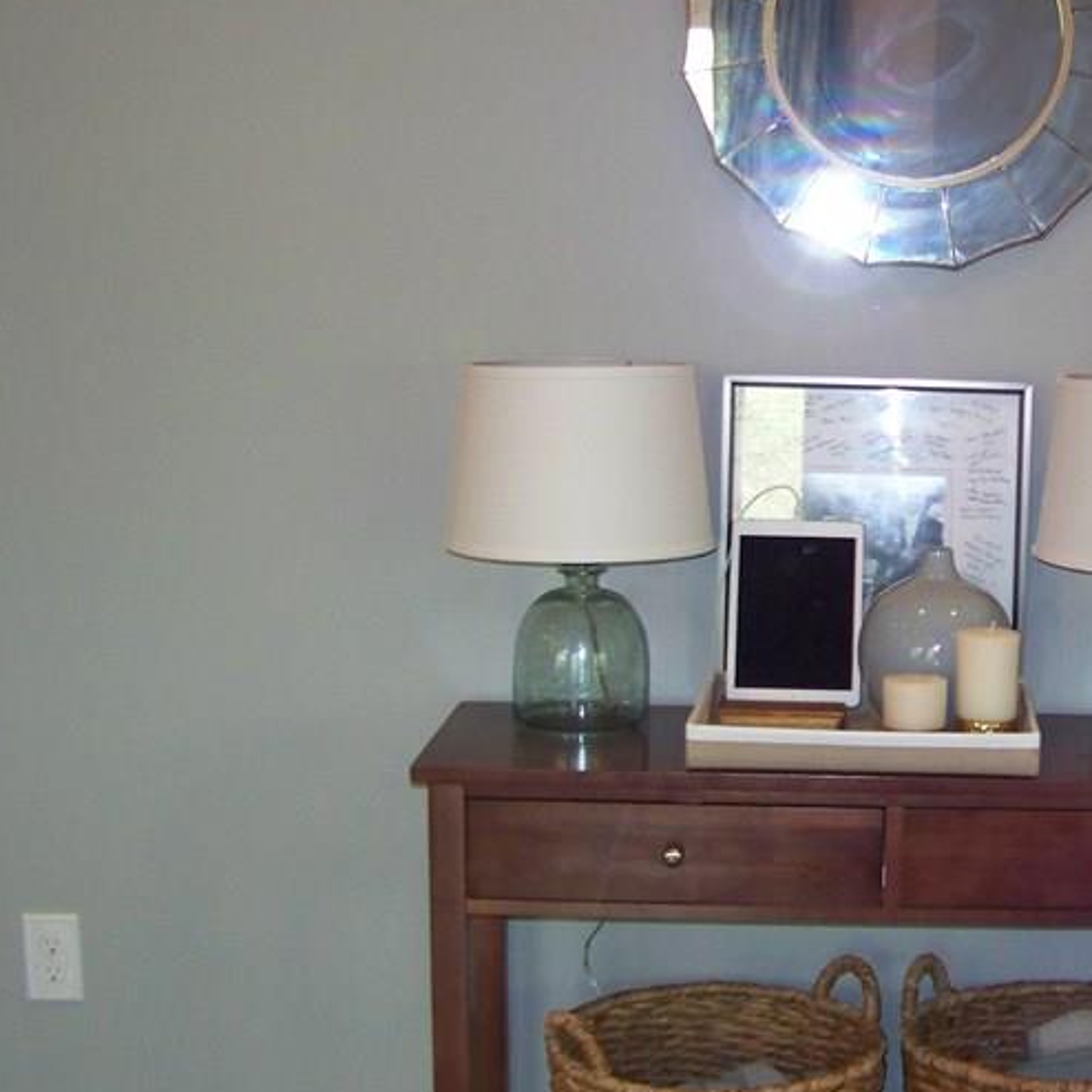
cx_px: 968
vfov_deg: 26.1
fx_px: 2356
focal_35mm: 66
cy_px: 577
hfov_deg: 25.4
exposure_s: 1/30
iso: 200
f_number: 2.8
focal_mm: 5.85
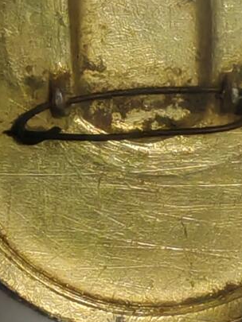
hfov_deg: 12.4
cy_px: -12
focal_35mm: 120
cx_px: 128
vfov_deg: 16.0
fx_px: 1118
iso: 200
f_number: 2.2
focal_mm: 1.96
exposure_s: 1/33
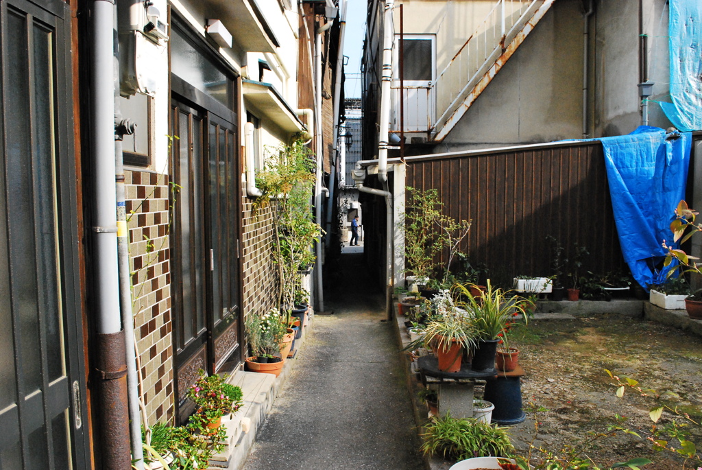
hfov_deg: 61.9
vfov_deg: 43.7
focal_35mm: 30
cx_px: 351
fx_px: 586
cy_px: 235
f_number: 8
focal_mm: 20
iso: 1600
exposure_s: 1/2000
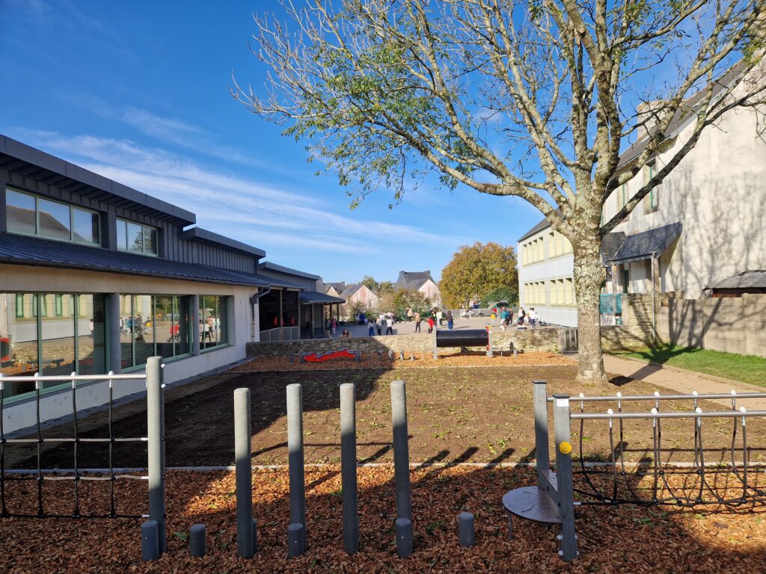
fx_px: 509
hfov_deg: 73.9
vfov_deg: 58.9
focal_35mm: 23
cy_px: 287
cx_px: 383
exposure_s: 1/1308
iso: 50
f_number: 1.8
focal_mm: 5.4
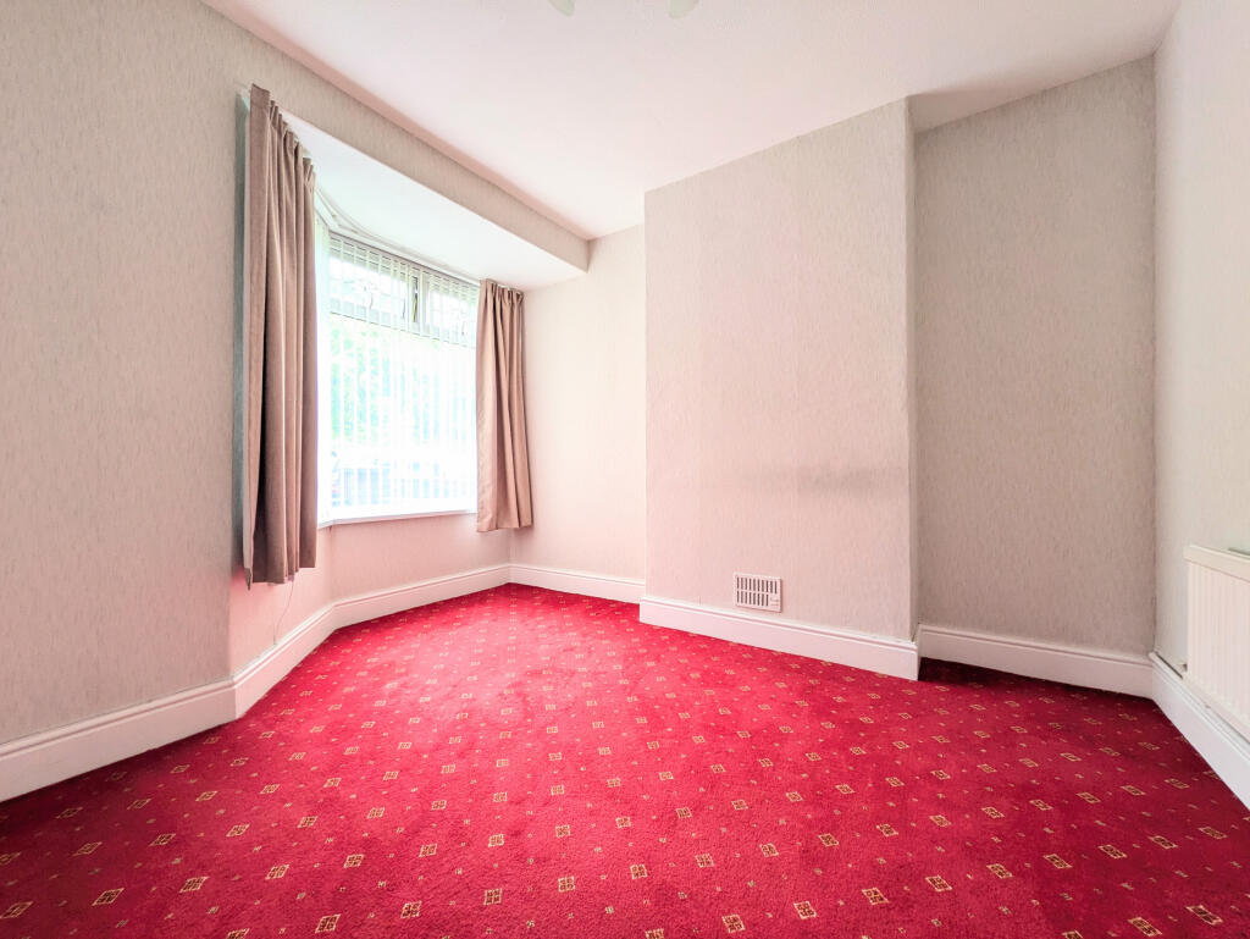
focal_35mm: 14
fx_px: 506
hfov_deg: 102.0
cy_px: 470
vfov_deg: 85.7
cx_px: 625
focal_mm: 1.83
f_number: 2.2
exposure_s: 1/50
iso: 67
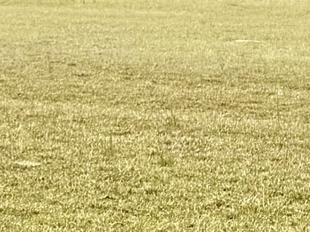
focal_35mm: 180
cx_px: 222
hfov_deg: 11.0
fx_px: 1611
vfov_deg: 8.1
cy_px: -72
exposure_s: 1/7353
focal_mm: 6.76
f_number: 1.78
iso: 80
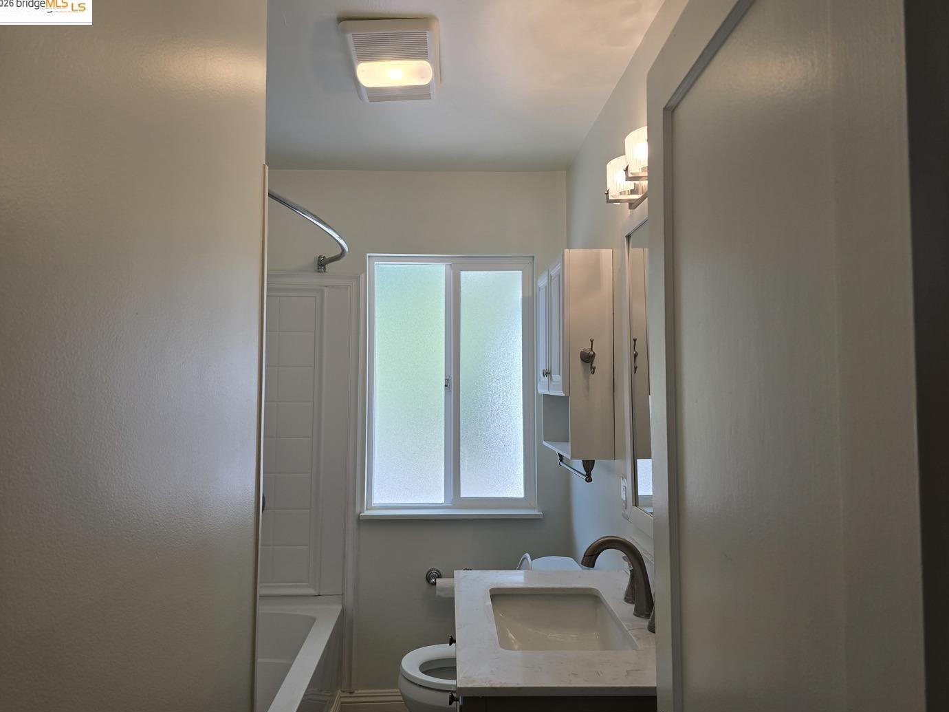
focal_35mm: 24
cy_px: 360
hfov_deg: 71.6
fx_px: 658
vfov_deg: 56.8
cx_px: 479
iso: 40
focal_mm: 6.3
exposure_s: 1/120
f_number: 1.7
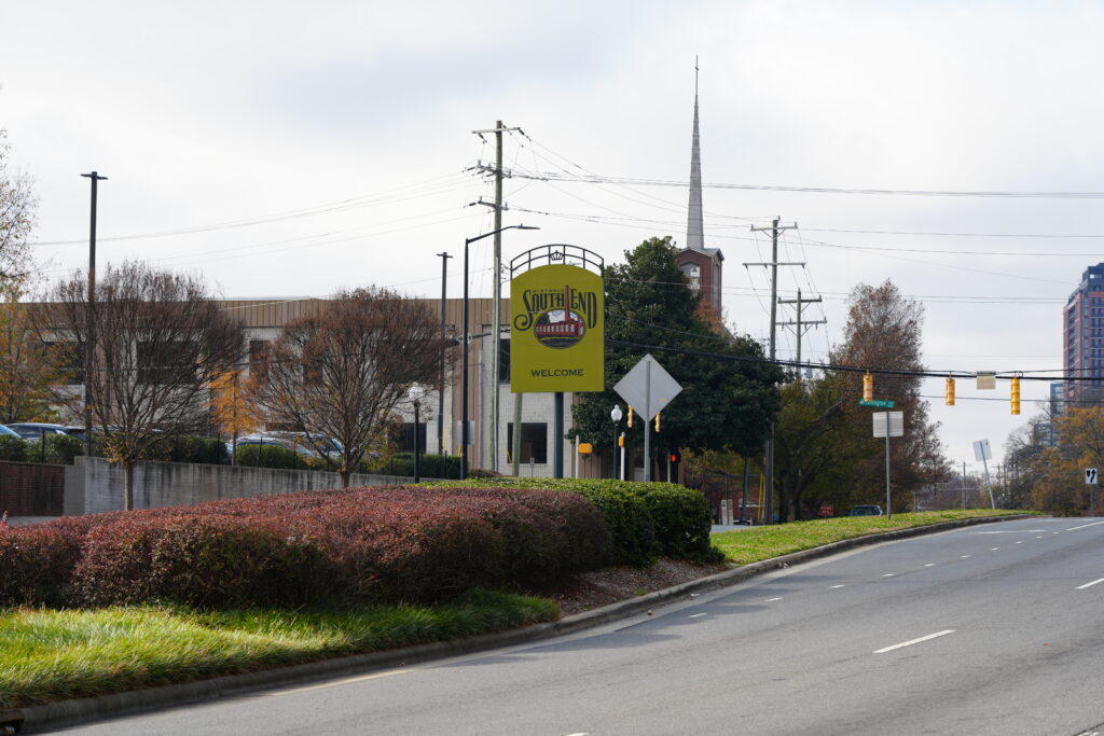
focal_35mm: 105
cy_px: 368
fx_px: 3220
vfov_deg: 13.0
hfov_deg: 19.5
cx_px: 552
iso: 100
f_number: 6.3
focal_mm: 105
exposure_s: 1/200
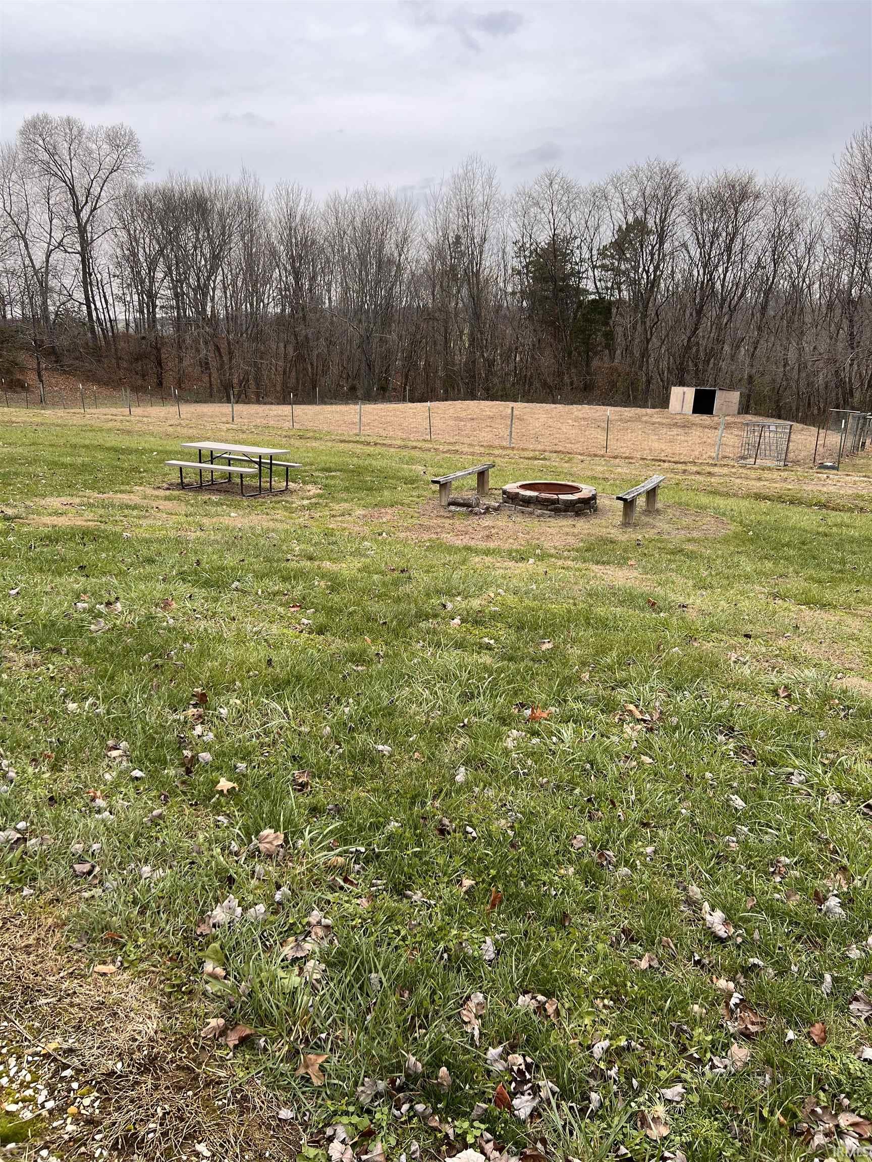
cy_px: 581
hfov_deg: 53.1
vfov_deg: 67.3
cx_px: 436
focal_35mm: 26
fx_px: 873
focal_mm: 5.7
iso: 40
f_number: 1.5
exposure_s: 1/272
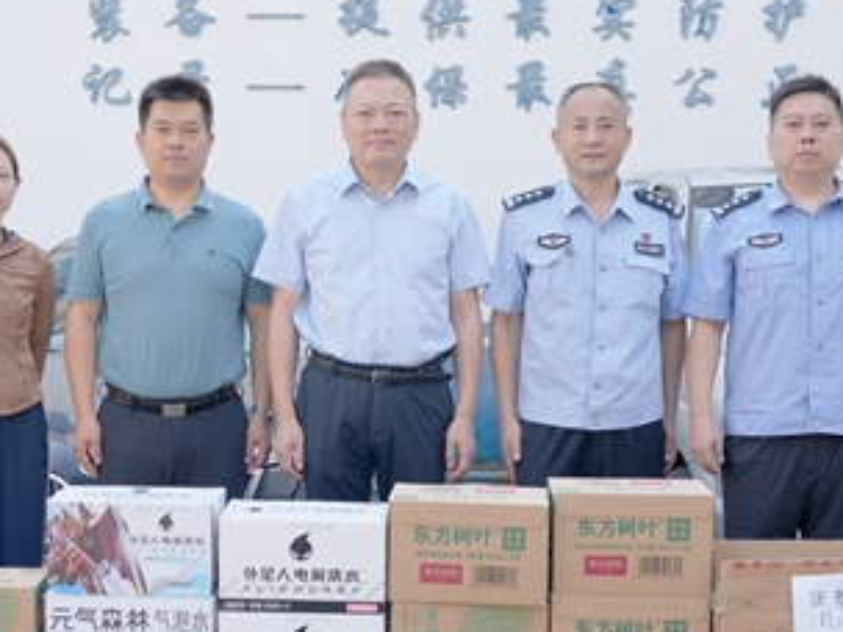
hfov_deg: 34.9
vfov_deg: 26.5
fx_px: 1339
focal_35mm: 55
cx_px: 385
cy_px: 383
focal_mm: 29
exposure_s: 1/250
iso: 100
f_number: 4.5
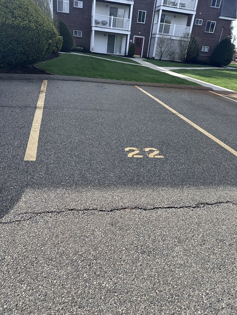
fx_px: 219
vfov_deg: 71.6
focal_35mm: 24
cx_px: 118
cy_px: 158
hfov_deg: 56.8
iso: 80
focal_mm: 6.86
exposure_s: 1/2252
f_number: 1.78
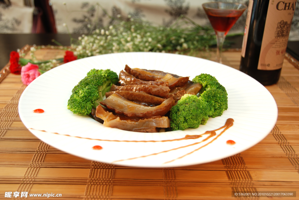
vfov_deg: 33.1
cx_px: 150
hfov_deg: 47.9
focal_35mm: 40
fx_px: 337
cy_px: 100
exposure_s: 1/25
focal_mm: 27
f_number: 4
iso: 100
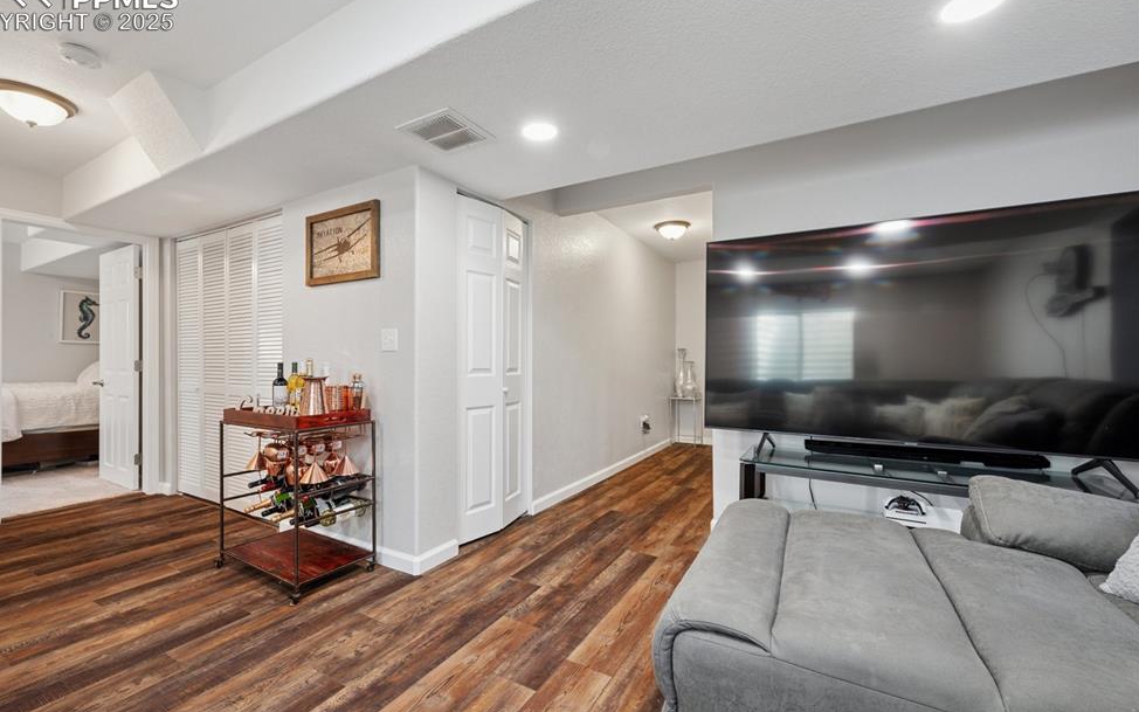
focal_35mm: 15
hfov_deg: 101.4
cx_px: 543
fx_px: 466
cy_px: 365
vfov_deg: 74.8
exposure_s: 1.3
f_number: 11
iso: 100
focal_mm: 14
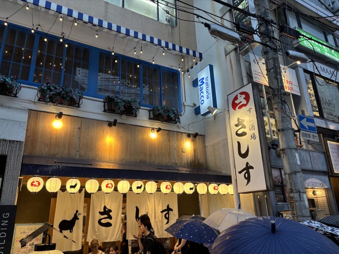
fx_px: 255
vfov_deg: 53.1
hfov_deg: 67.3
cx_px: 170
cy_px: 127
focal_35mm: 26
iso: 80
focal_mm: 5.96
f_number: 1.6
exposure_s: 1/60
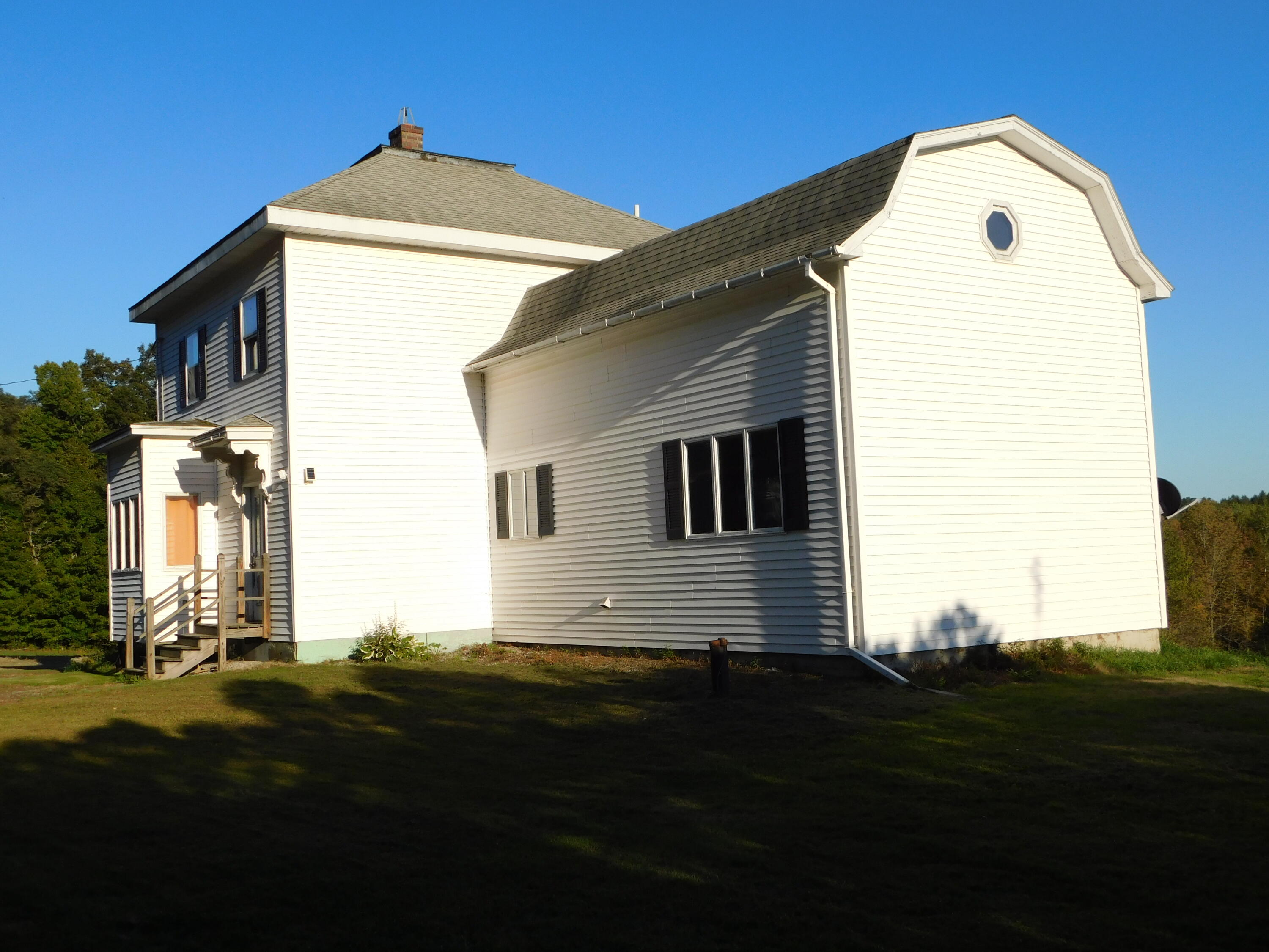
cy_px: 476
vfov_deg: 39.7
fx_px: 1320
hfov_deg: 51.4
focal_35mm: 36
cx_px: 634
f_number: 7
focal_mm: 6.3
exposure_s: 1/400
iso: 125
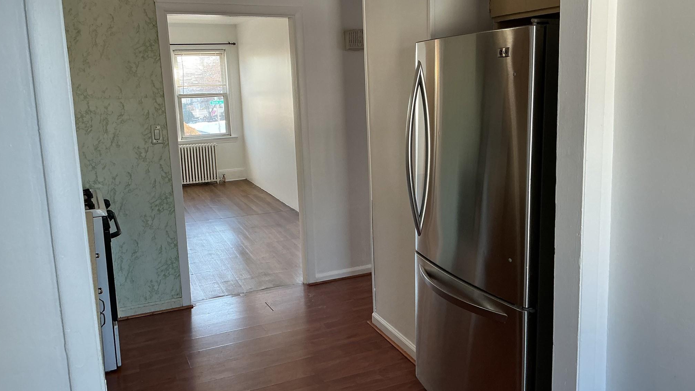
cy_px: 170
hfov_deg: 61.0
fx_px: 590
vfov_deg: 36.6
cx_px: 347
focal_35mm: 32
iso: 64
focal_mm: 3
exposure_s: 1/120
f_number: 1.8
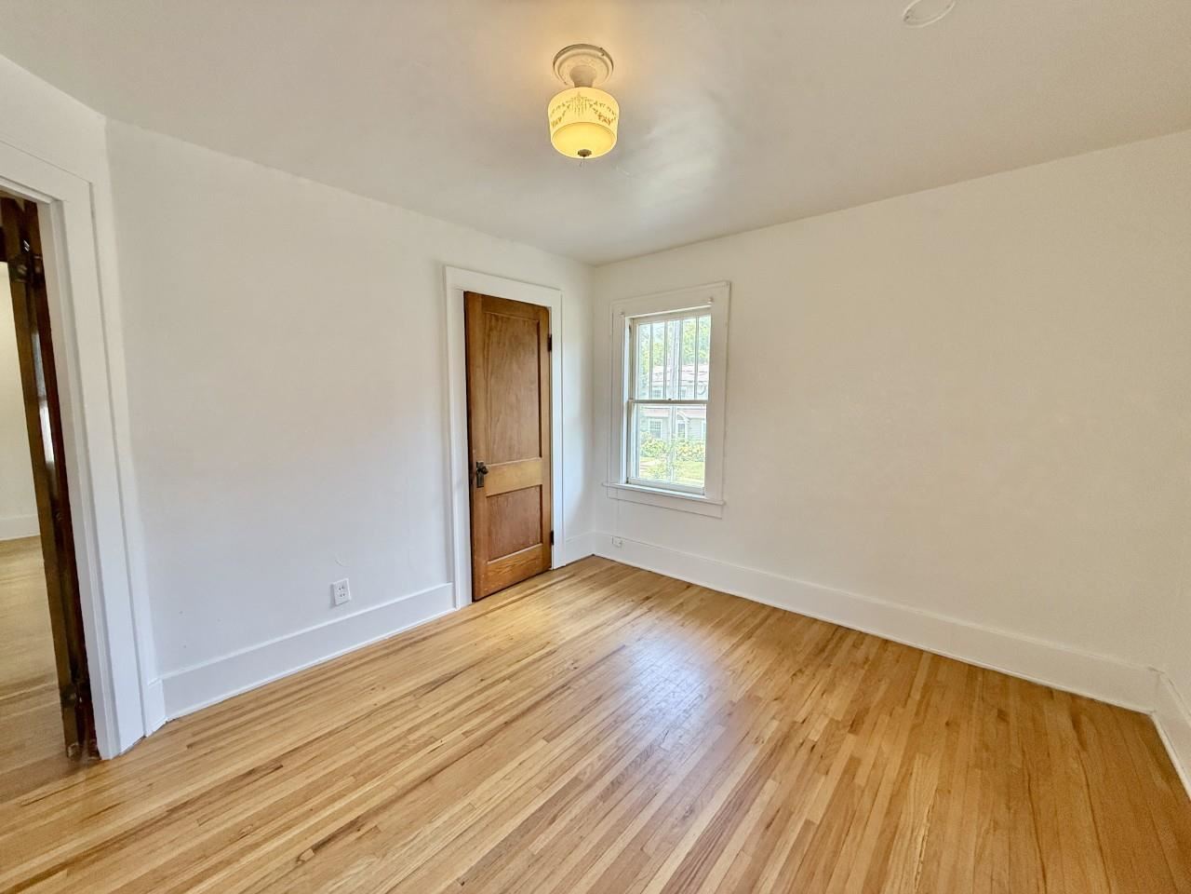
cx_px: 596
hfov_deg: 102.1
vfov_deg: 85.7
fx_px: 482
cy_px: 447
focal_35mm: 14
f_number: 2.2
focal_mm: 2.22
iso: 160
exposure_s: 1/120
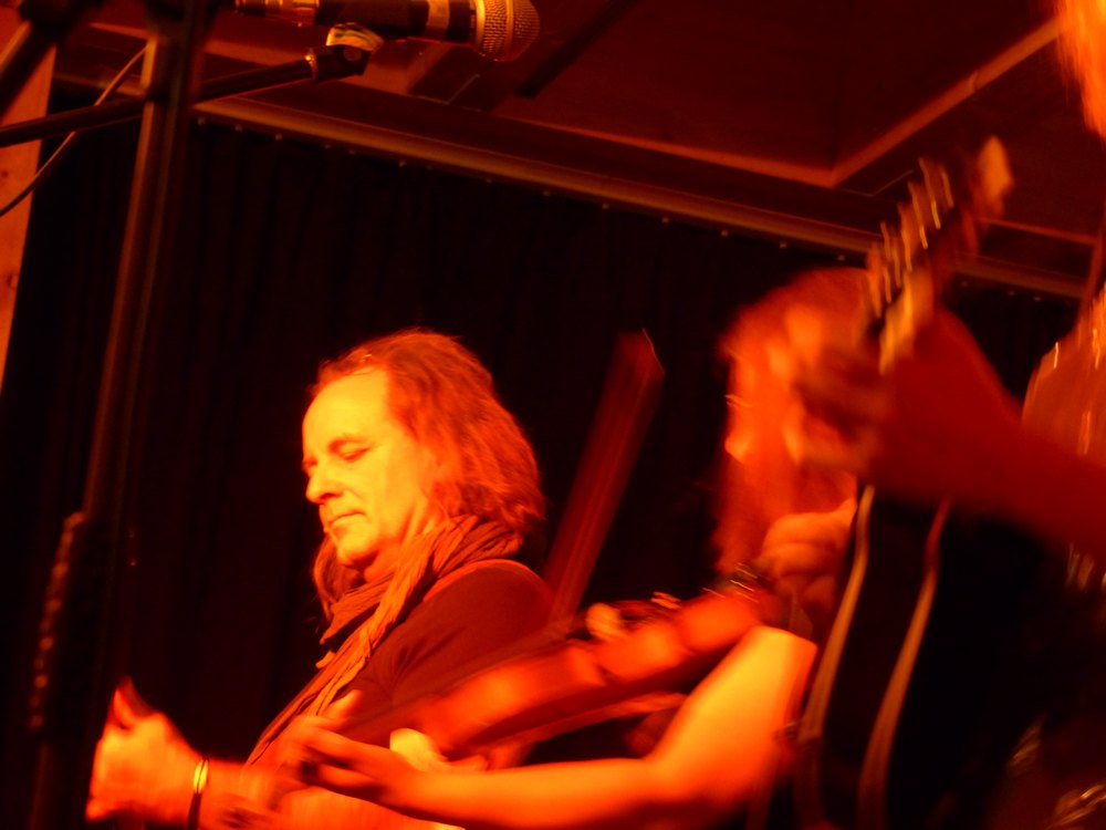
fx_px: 3866
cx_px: 553
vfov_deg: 12.2
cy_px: 415
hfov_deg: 16.3
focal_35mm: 121
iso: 400
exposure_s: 1/13
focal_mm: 21.8
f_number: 2.8
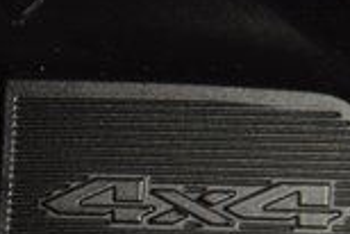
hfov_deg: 4.7
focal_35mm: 435
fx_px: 4233
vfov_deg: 3.2
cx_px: -136
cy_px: 162
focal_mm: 70
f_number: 8
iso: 100
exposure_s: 1/125
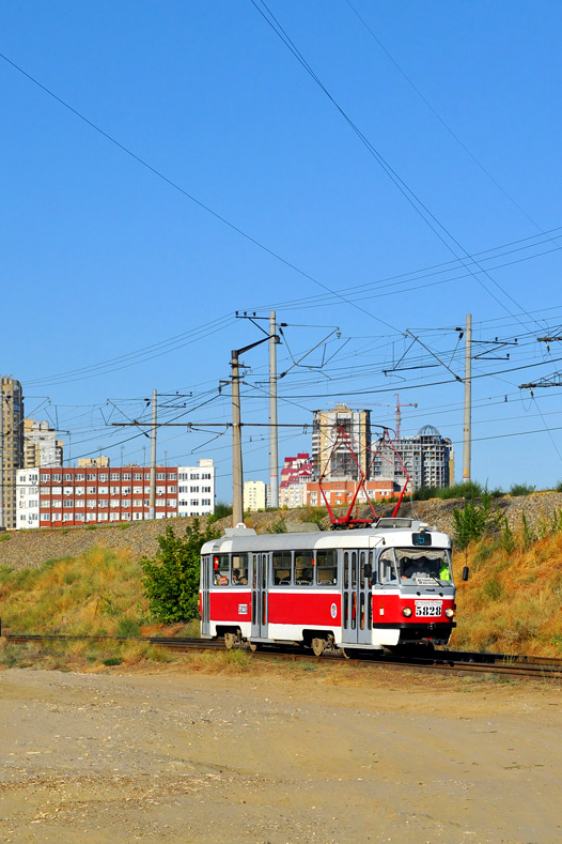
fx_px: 2131
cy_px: 420
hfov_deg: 15.0
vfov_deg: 22.4
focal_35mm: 91
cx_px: 340
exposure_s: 1/640
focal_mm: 40
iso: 200
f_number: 9
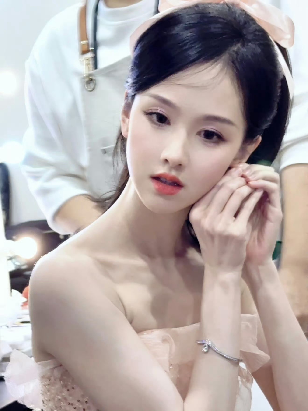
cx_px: 154
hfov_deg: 16.1
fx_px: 1091
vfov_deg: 21.3
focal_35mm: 92
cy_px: 206
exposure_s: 1/60
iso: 250
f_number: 1.78
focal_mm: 6.76
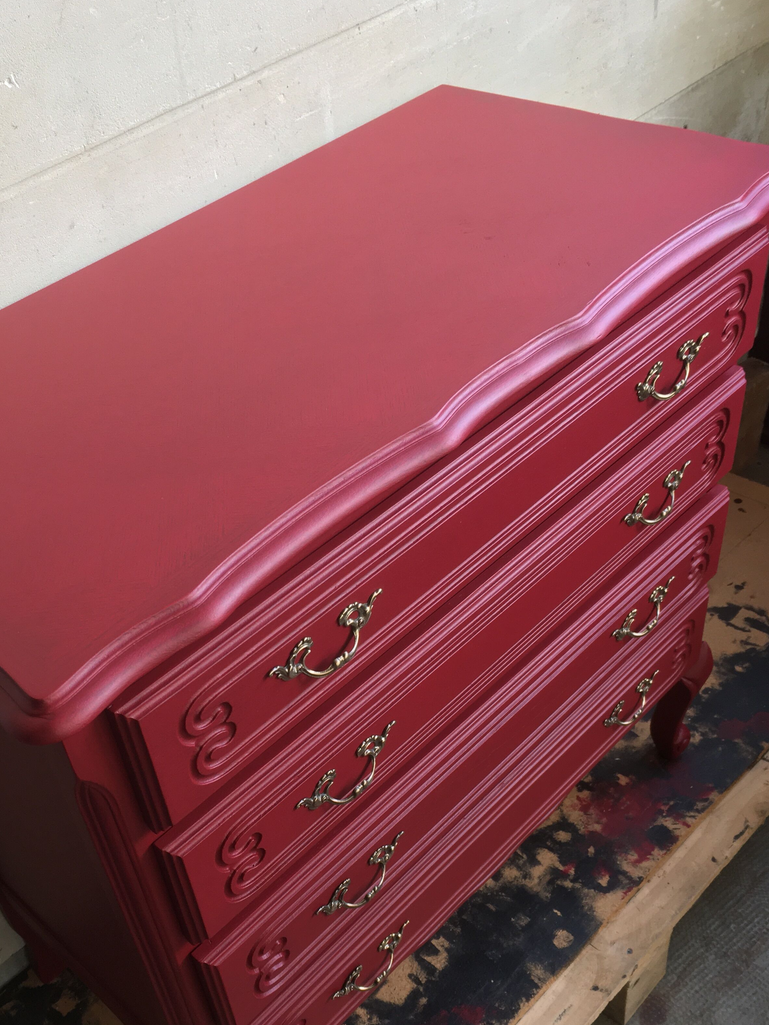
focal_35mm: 37
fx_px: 1096
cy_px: 634
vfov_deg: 49.7
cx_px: 299
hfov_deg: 38.5
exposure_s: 1/33
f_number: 2.2
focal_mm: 4.15
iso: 40
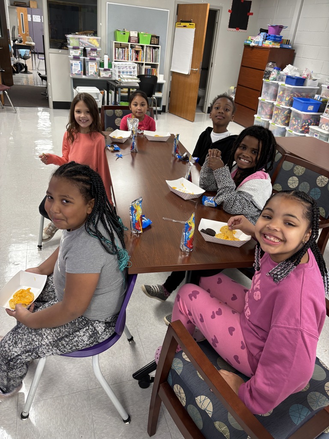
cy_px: 220
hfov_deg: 53.1
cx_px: 164
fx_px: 329
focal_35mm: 26
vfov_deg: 67.3
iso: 160
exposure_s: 1/60
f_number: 1.6
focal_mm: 5.96
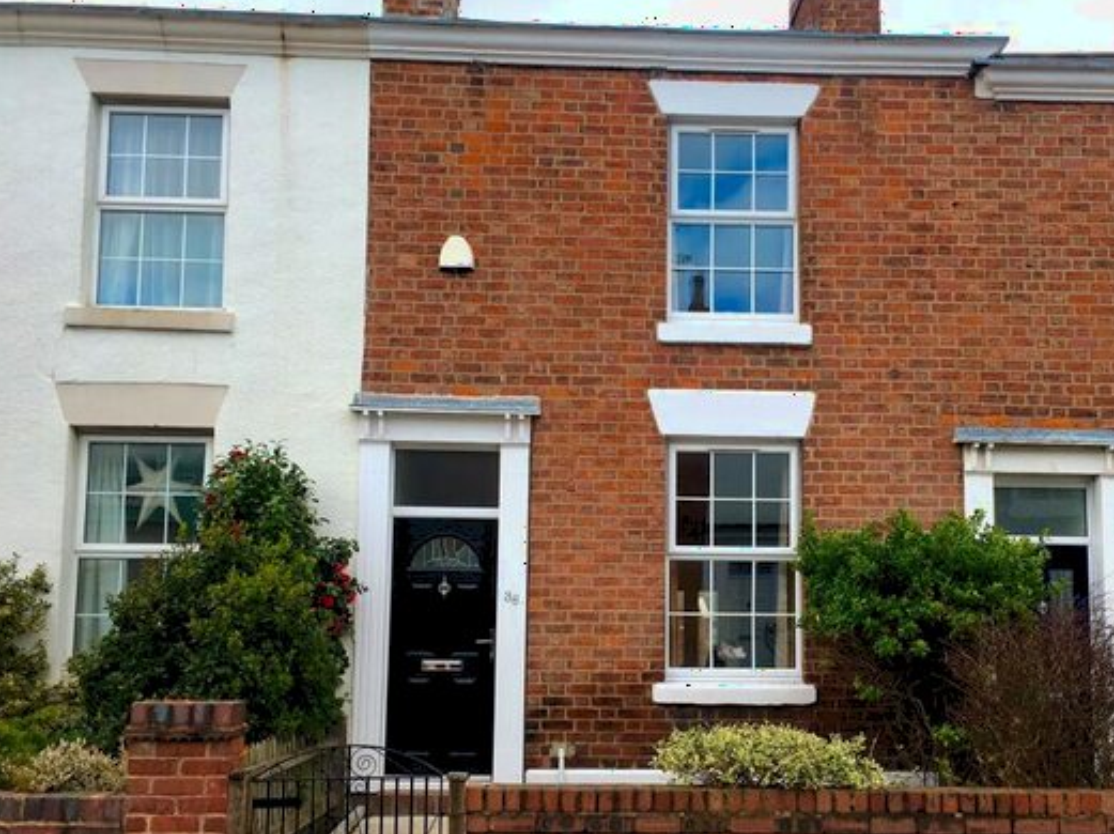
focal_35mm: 39
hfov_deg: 47.7
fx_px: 1254
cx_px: 646
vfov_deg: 36.7
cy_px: 489
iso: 25
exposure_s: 1/359
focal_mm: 4.15
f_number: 2.2
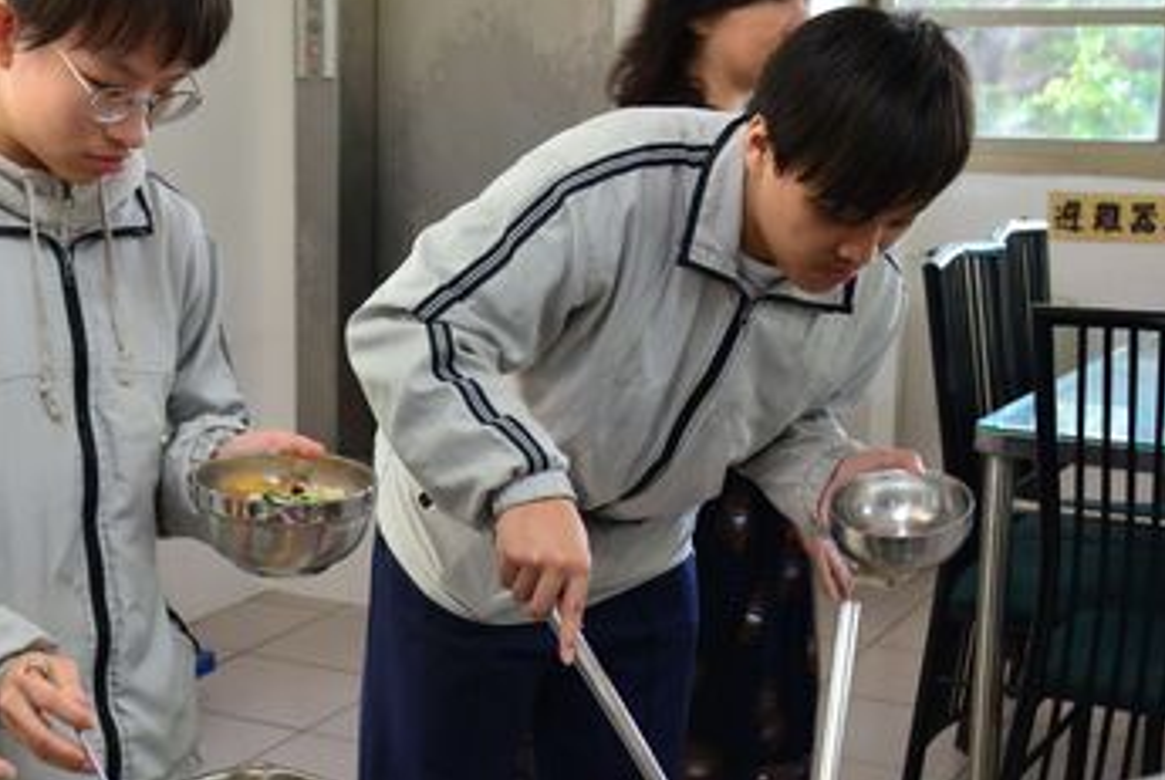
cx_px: 250
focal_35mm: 66
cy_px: 488
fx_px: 2139
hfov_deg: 29.8
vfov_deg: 20.6
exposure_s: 1/100
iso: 1250
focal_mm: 38
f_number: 5
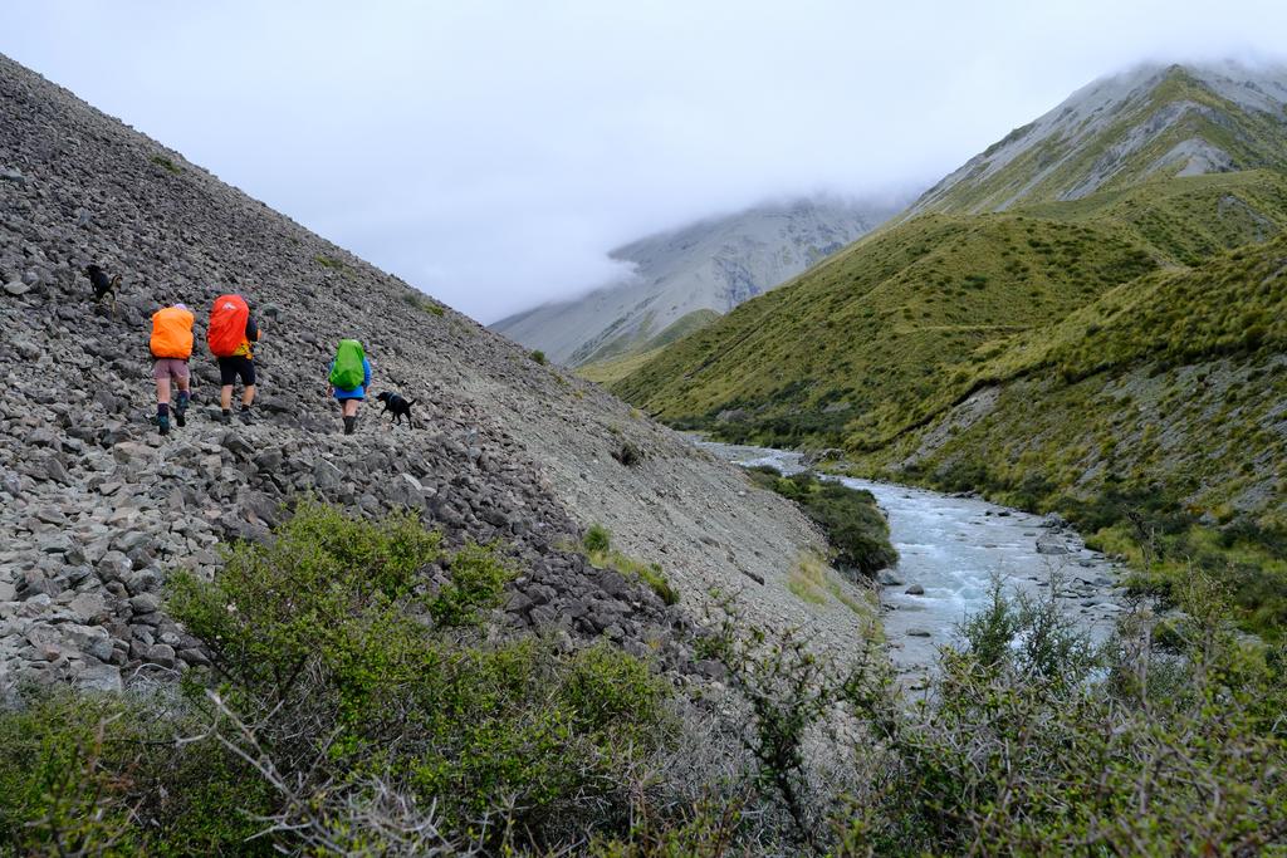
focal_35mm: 35
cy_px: 429
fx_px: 1251
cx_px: 644
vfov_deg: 37.9
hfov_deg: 54.4
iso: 640
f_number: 8
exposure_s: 1/250
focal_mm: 23
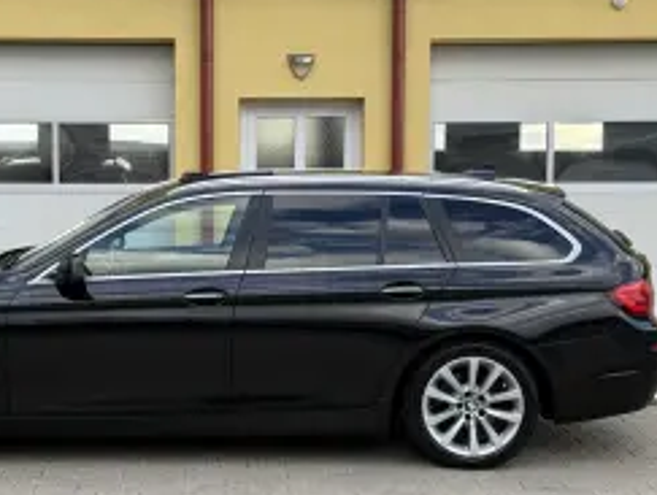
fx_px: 1350
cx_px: 203
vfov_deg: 20.8
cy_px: 281
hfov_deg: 27.1
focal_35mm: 71
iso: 64
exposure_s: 1/706
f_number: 1.78
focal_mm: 6.76
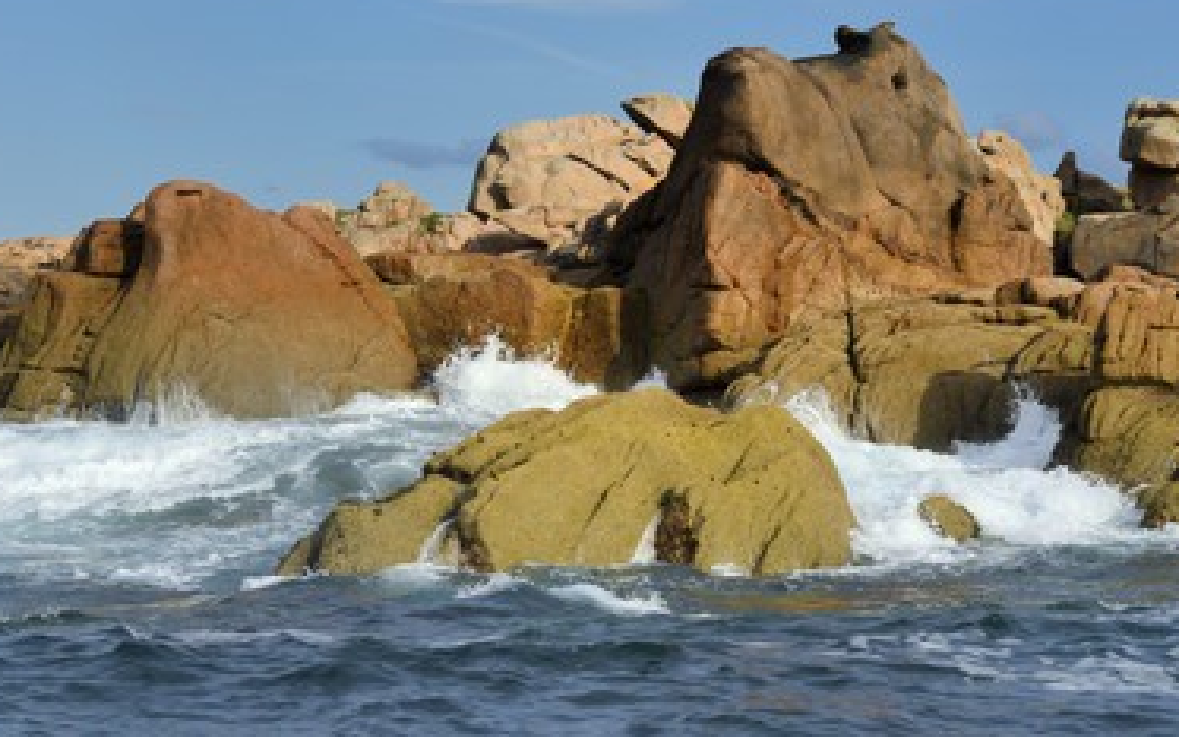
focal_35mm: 109
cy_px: 300
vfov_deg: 12.0
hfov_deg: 19.1
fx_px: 3502
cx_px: 616
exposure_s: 1/1000
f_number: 11
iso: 400
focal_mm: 95
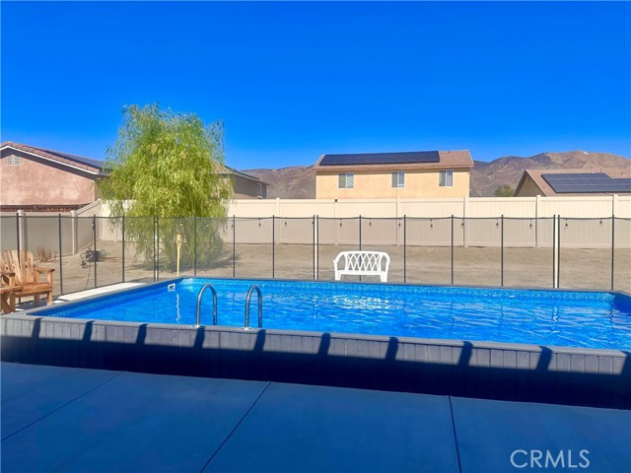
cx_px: 316
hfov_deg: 71.6
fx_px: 437
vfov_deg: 56.8
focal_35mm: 24
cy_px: 236
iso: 80
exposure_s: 1/7042
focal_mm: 6.86
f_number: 1.78
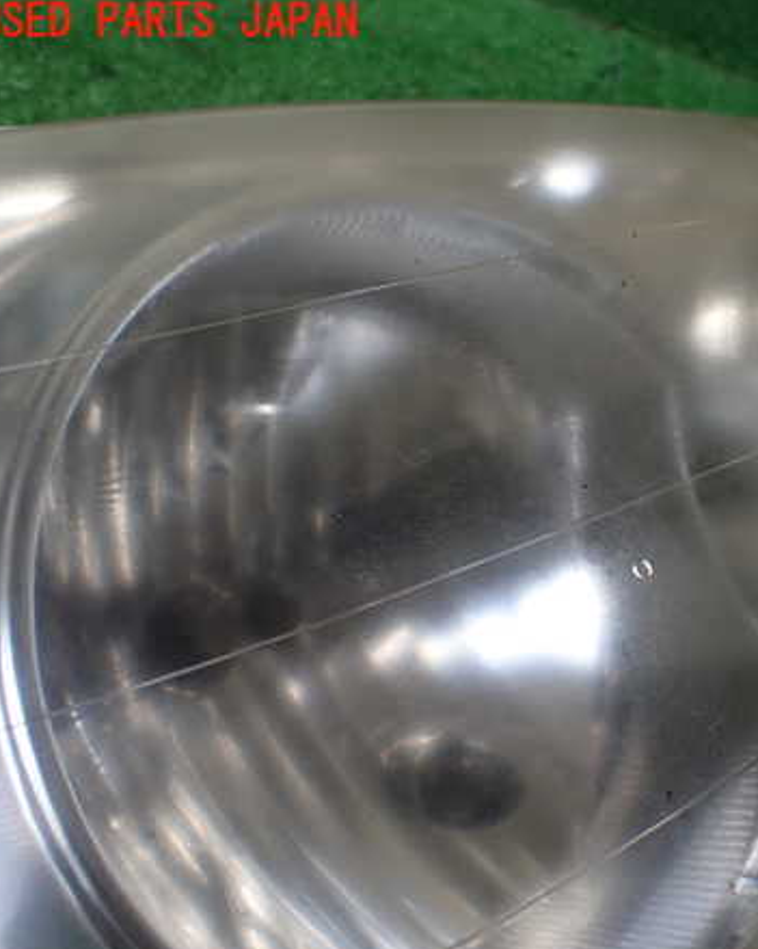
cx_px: 613
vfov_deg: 45.8
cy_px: 482
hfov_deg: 36.0
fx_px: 1122
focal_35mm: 40
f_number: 3.2
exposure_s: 1/125
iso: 100
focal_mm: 5.4
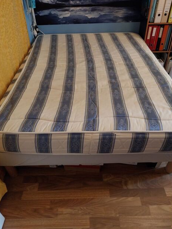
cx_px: 86
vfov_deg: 65.3
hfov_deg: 51.4
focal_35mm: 27
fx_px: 179
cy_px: 112
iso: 320
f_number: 1.8
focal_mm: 4
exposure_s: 1/25
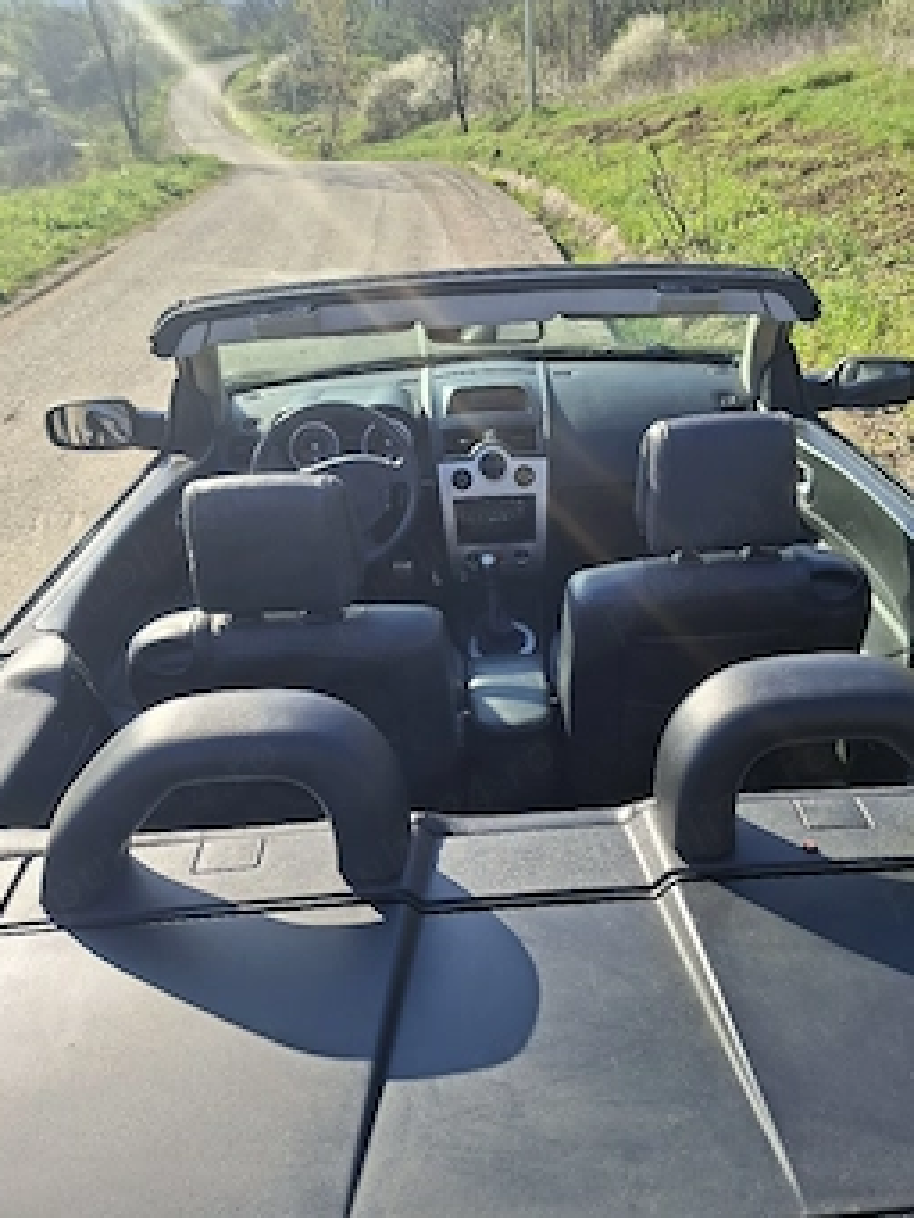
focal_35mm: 27
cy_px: 589
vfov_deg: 65.3
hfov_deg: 51.3
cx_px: 511
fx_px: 950
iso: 50
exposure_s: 1/1429
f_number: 1.8
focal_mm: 5.54
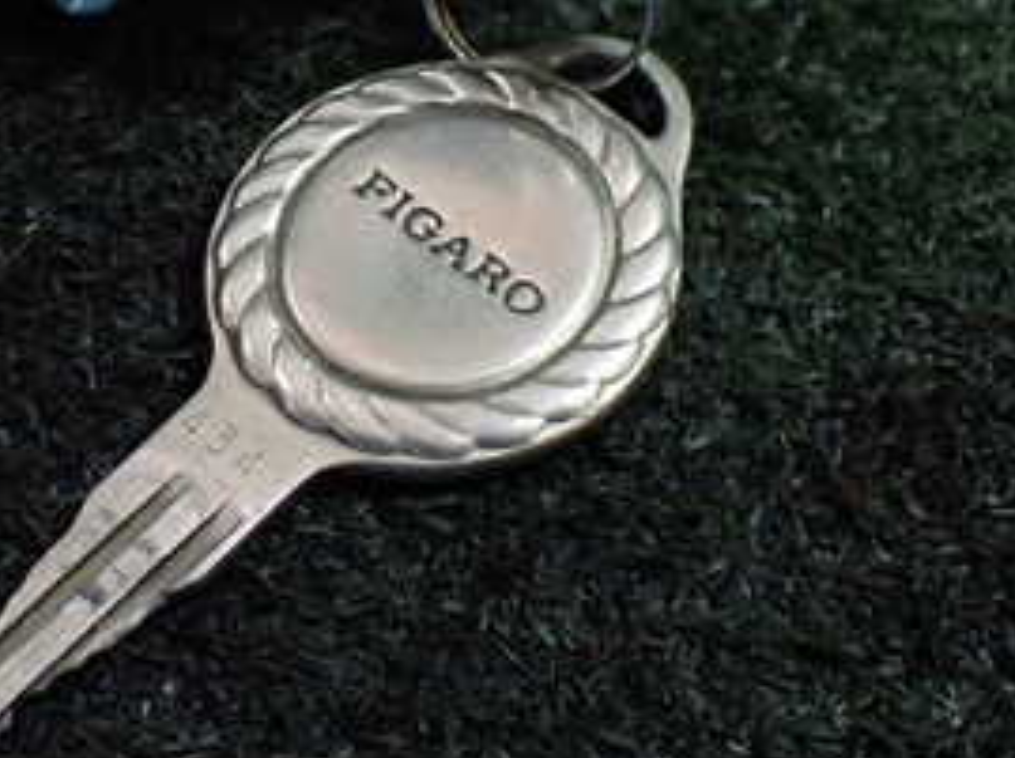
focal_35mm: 67
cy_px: 241
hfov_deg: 28.7
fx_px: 1962
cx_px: 283
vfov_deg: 21.8
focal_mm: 5.4
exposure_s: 1/125
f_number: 2.3
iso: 500
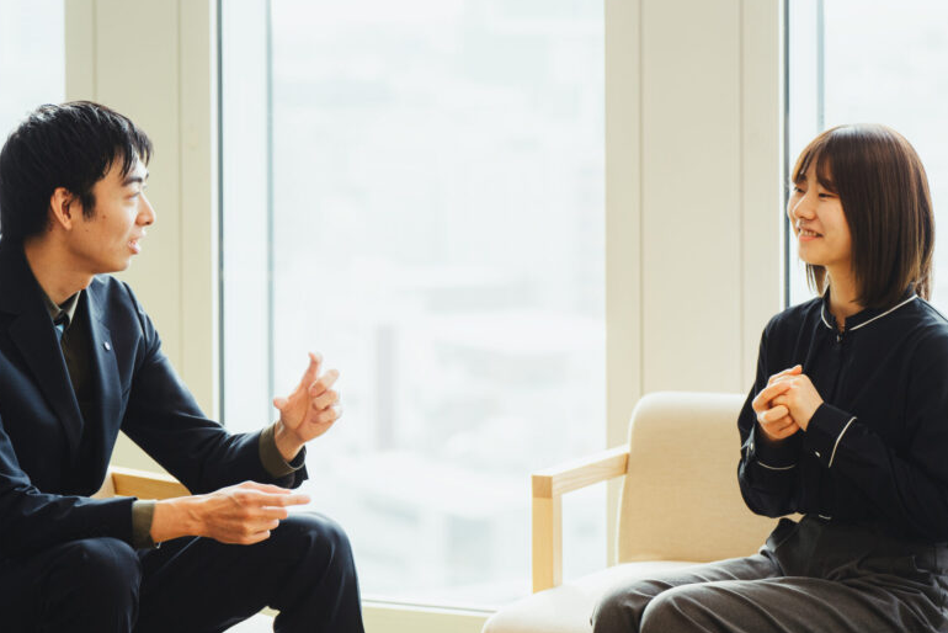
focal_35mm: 121
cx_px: 435
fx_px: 3187
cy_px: 327
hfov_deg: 16.9
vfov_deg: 11.3
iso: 400
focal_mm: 91
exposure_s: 1/320
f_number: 2.8
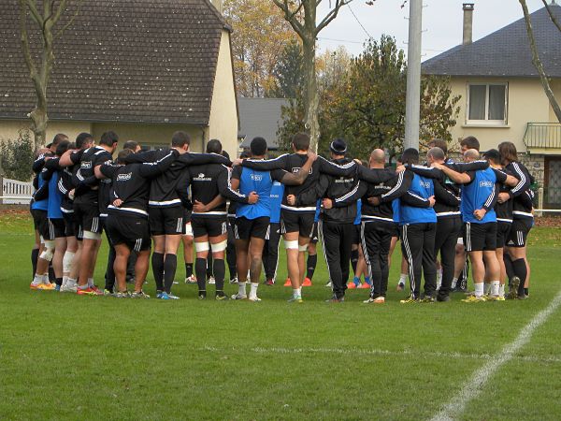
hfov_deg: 10.7
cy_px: 210
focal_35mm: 184
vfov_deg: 8.1
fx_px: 2982
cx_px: 280
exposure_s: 1/66.5
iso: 79
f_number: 4.5
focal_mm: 32.7
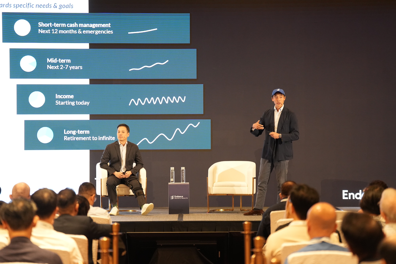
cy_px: 132
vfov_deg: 12.7
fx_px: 1188
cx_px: 198
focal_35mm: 108
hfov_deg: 18.9
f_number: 2.8
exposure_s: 1/200
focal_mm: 108
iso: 4000
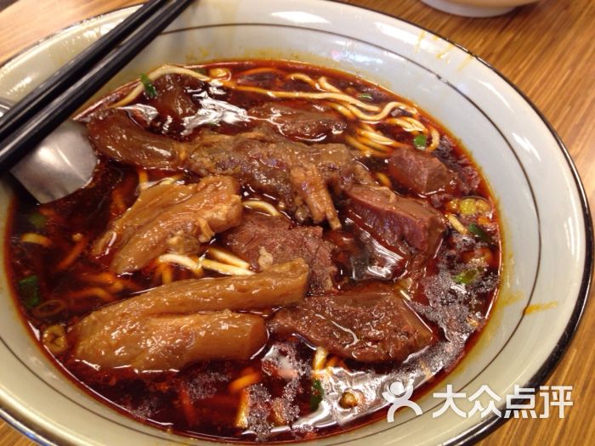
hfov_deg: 55.4
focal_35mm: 33
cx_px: 298
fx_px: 567
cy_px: 223
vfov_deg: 42.9
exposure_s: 1/20
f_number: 2.4
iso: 80
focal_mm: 4.12
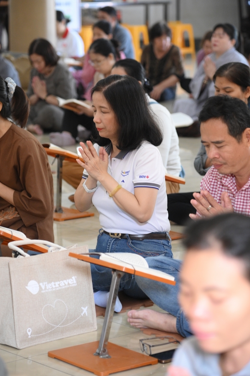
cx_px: 120
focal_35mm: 134
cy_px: 173
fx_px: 1398
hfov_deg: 10.2
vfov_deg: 15.3
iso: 3200
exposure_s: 1/125
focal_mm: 120
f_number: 4
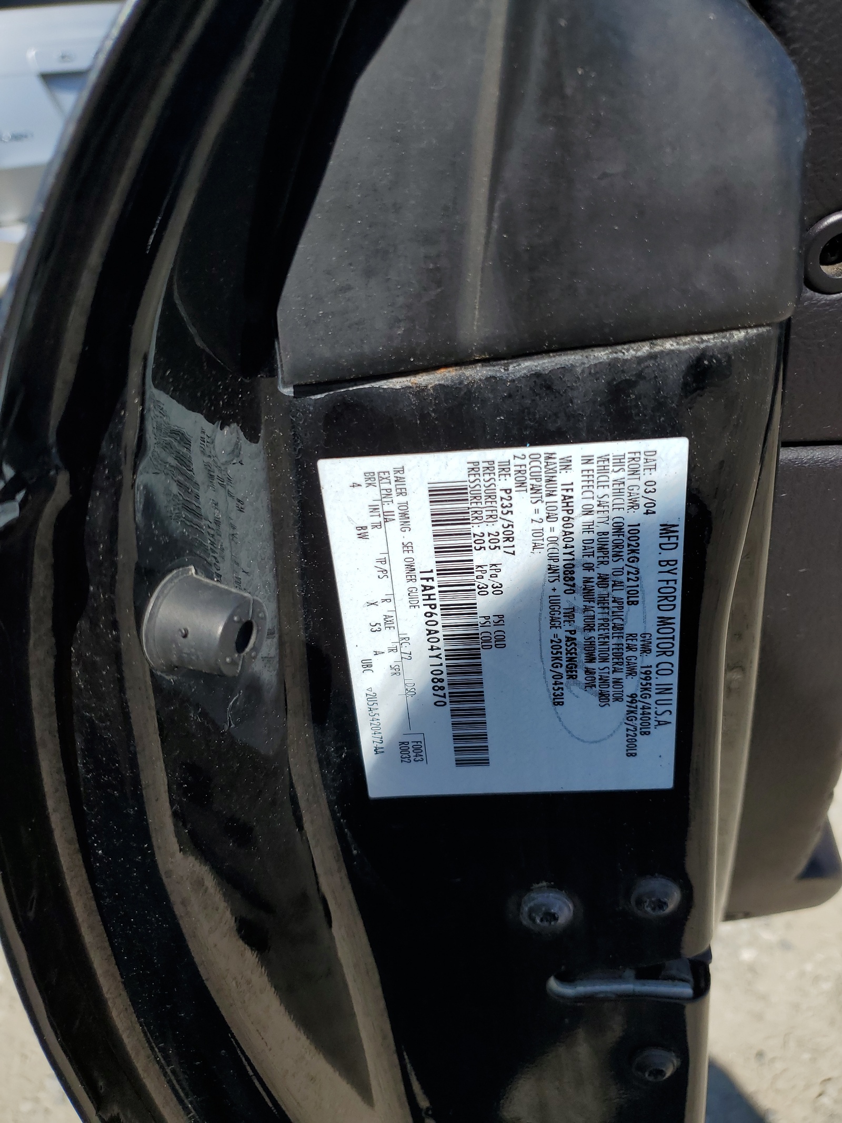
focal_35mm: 26
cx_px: 421
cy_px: 562
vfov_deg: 67.3
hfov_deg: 53.1
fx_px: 843
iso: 50
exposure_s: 1/3333
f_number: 1.5
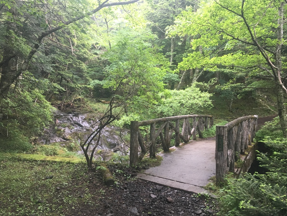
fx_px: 257
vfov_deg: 45.5
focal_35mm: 31
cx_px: 149
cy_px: 108
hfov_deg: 58.3
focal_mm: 4.15
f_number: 2.2
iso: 40
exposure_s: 1/30
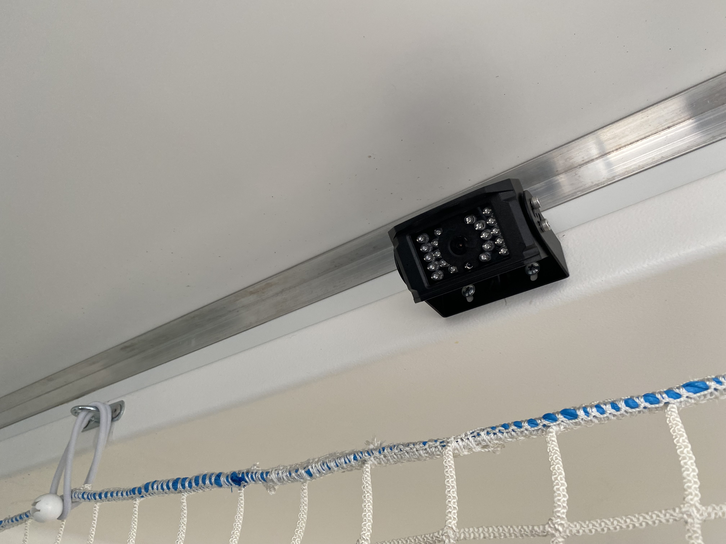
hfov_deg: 67.3
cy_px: 272
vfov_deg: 53.1
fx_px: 545
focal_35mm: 26
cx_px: 363
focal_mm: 4.25
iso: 125
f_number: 1.8
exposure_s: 1/103
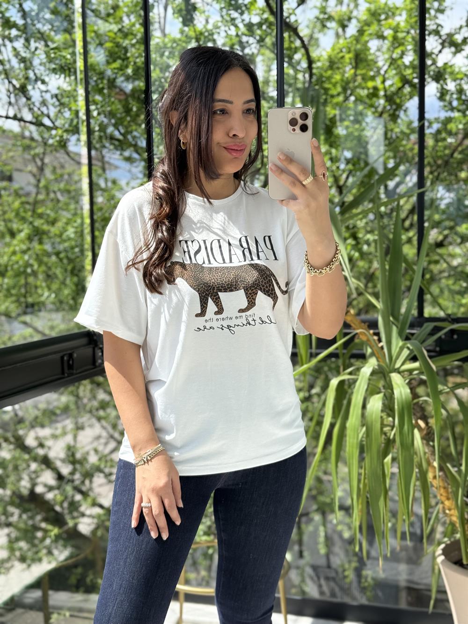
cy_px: 312
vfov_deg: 39.7
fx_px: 865
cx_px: 234
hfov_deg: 30.3
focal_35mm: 48
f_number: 1.78
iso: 100
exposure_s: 1/928
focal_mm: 6.76
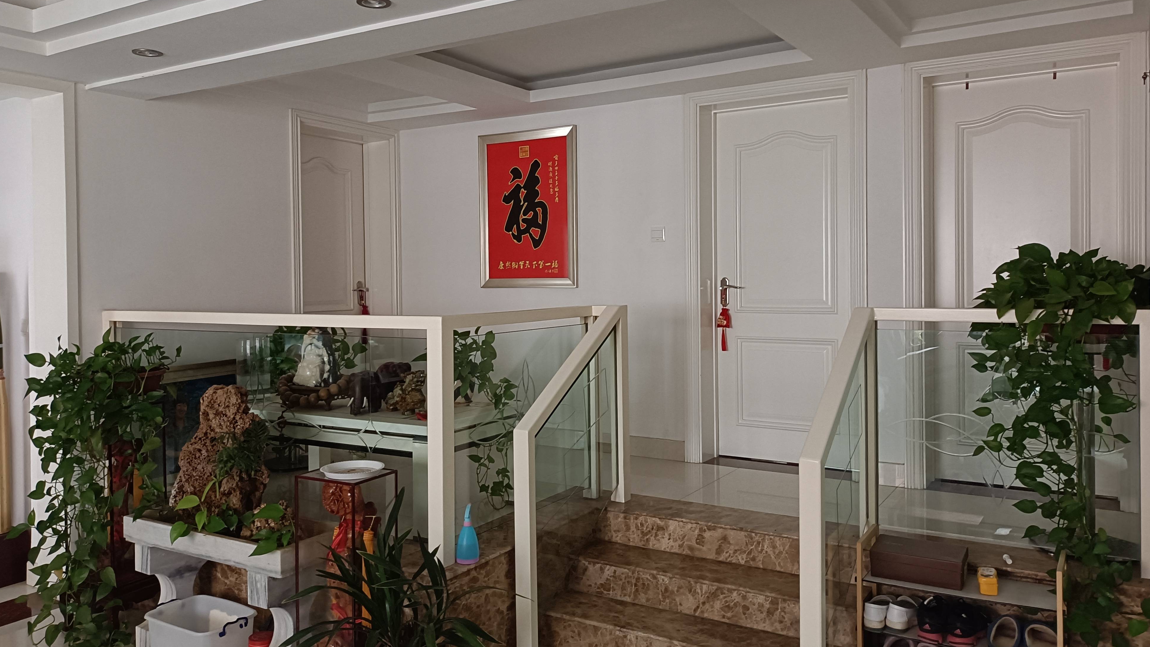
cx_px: 565
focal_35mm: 28
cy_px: 288
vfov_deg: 41.4
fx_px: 854
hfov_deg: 67.9
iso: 773
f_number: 1.79
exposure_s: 1/50
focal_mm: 4.71
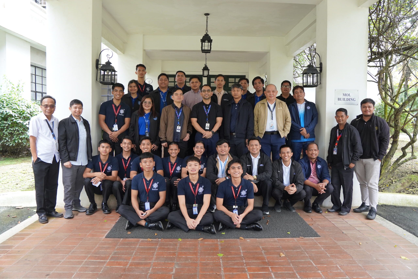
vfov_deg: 50.4
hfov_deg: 70.4
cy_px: 140
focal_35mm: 26
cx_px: 209
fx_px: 296
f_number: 4
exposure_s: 1/160
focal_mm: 17
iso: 640
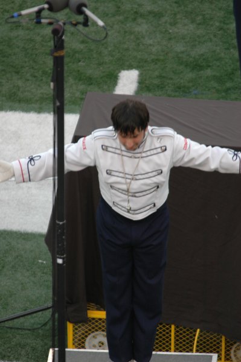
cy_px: 181
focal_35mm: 600
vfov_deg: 3.4
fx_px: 6035
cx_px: 120
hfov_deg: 2.3
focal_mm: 400
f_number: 5.6
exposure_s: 1/100
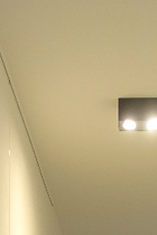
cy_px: 417
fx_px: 674
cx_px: 121
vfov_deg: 16.7
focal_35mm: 103
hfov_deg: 13.2
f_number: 1.8
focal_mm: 8.8
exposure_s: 1/30
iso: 200
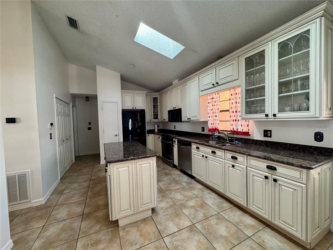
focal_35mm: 14
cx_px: 166
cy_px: 125
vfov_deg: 85.7
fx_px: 135
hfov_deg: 102.1
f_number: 2.2
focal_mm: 2.22
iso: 160
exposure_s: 1/60
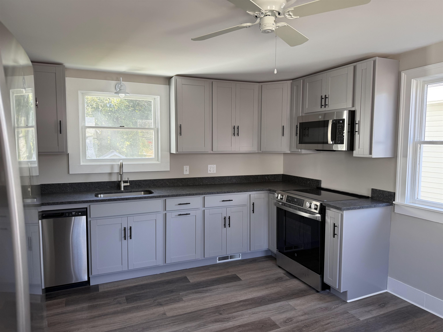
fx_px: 307
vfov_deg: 56.8
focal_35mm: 24
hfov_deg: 71.6
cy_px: 166
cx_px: 222
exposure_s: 1/121
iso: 100
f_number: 1.78
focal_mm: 6.76
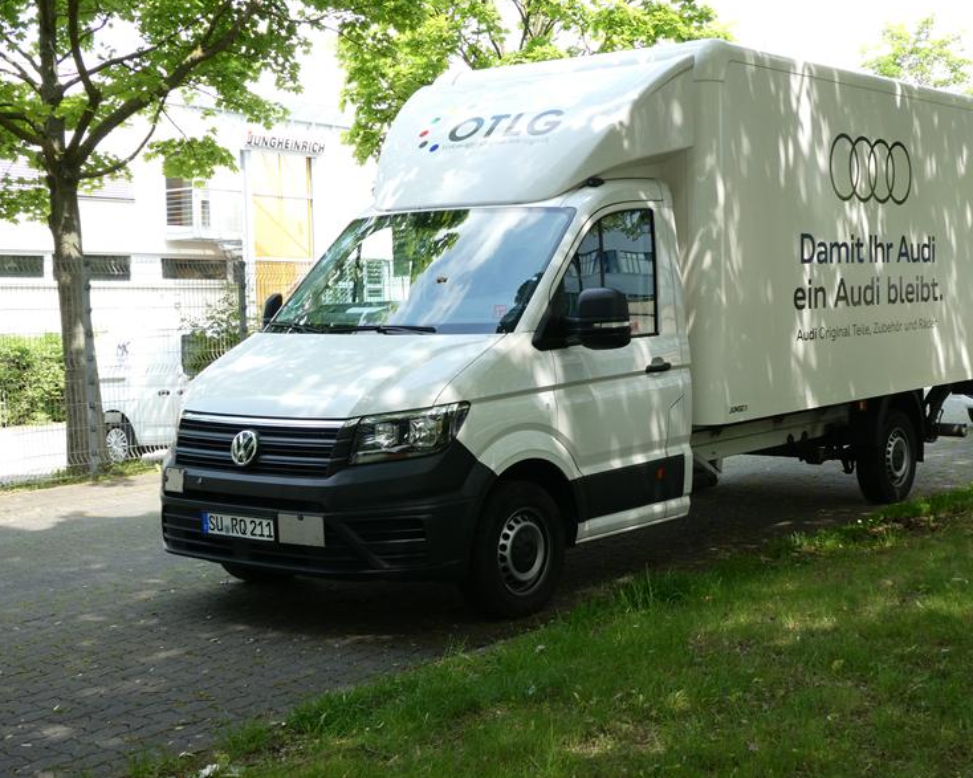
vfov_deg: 30.2
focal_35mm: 50
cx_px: 528
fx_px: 1440
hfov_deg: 37.3
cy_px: 384
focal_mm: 8.4
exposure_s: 1/100
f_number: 4
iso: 80
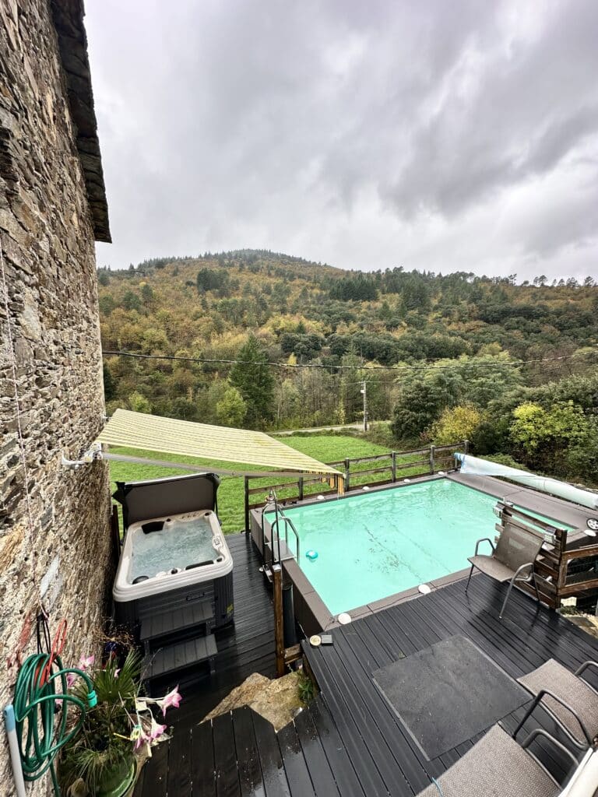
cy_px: 398
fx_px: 322
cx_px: 299
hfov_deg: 85.7
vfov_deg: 102.1
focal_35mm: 14
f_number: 2.2
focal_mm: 2.22
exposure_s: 1/193
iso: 40
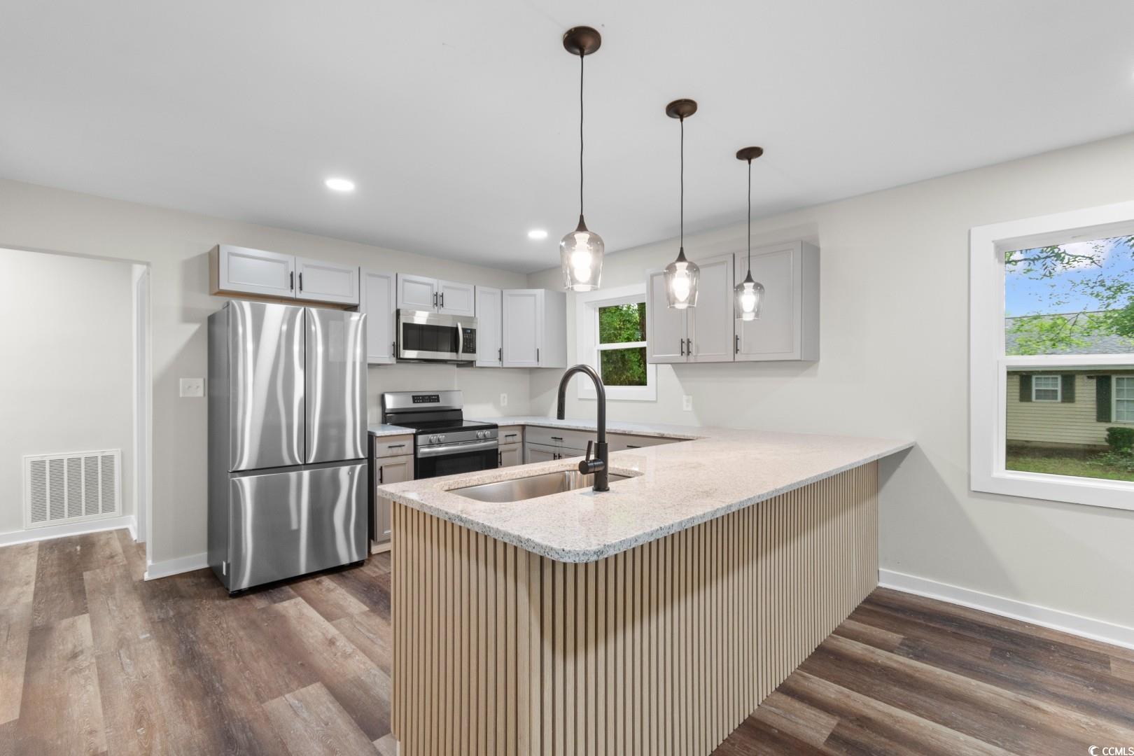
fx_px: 472
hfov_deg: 100.4
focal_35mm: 15
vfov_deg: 77.3
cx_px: 567
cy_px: 378
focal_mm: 10
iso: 100
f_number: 4.5
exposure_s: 1.6
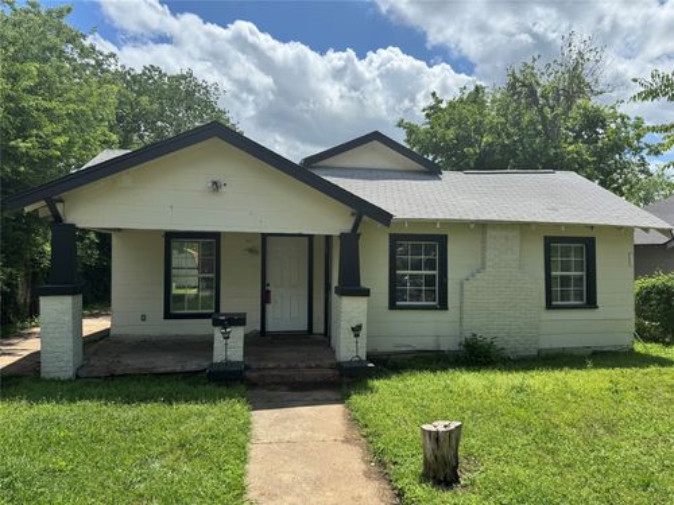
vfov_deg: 56.8
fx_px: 467
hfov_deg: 71.6
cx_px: 337
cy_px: 252
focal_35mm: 24
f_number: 1.78
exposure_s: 1/4950
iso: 80
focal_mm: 6.76
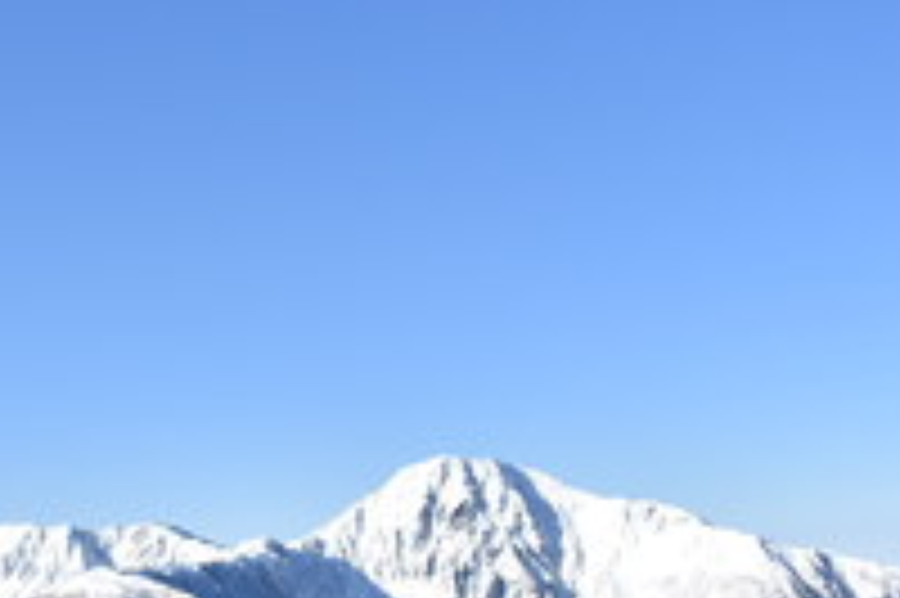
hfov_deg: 26.2
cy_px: 600
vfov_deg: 17.7
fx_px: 1873
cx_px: 112
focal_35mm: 75
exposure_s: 1/1000
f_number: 5.6
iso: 200
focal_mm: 20
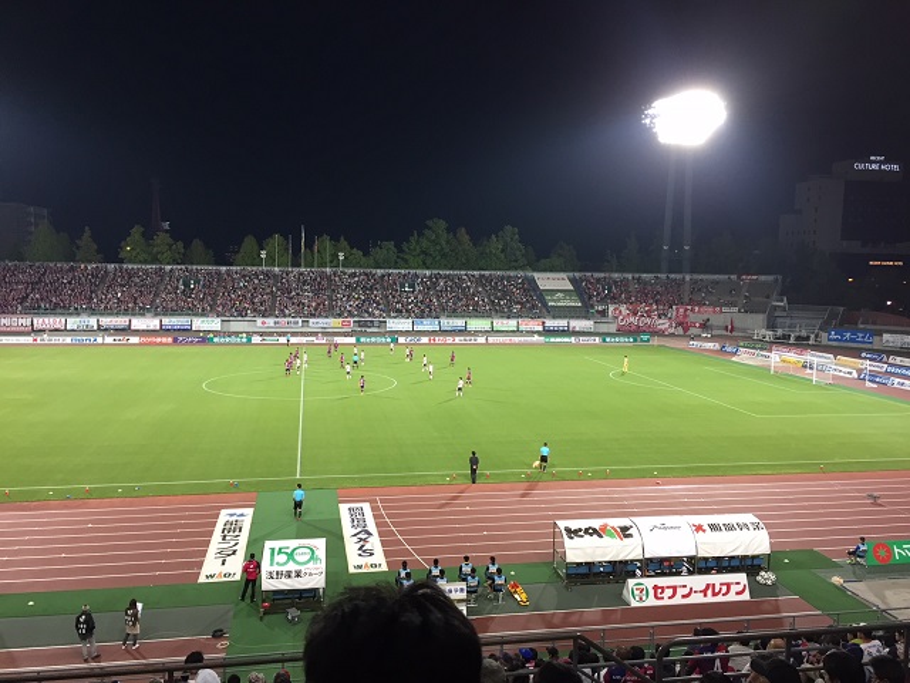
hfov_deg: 61.7
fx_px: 762
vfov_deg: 48.2
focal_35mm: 29
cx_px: 455
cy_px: 342
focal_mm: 4.15
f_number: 2.2
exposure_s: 1/30
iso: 32
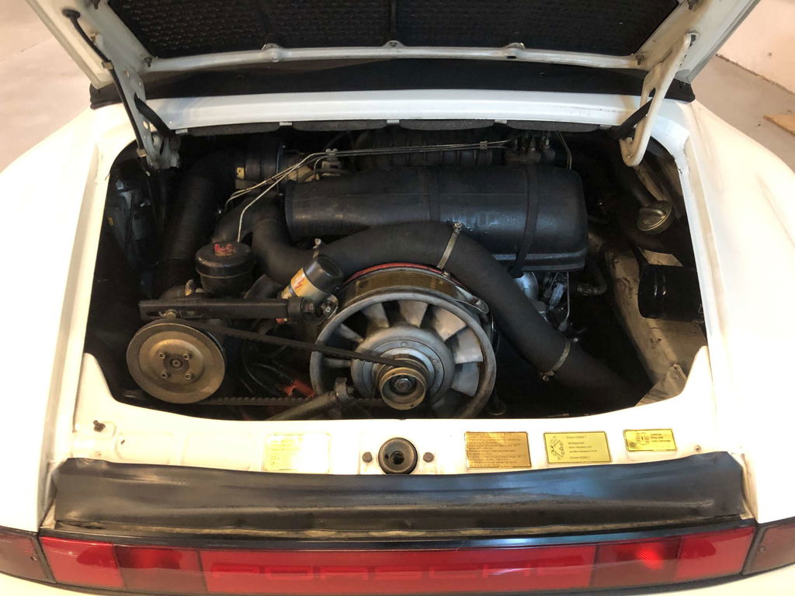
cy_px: 298
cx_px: 398
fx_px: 643
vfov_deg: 49.7
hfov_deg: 63.4
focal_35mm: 28
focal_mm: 3.99
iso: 100
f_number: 1.8
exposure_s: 1/14
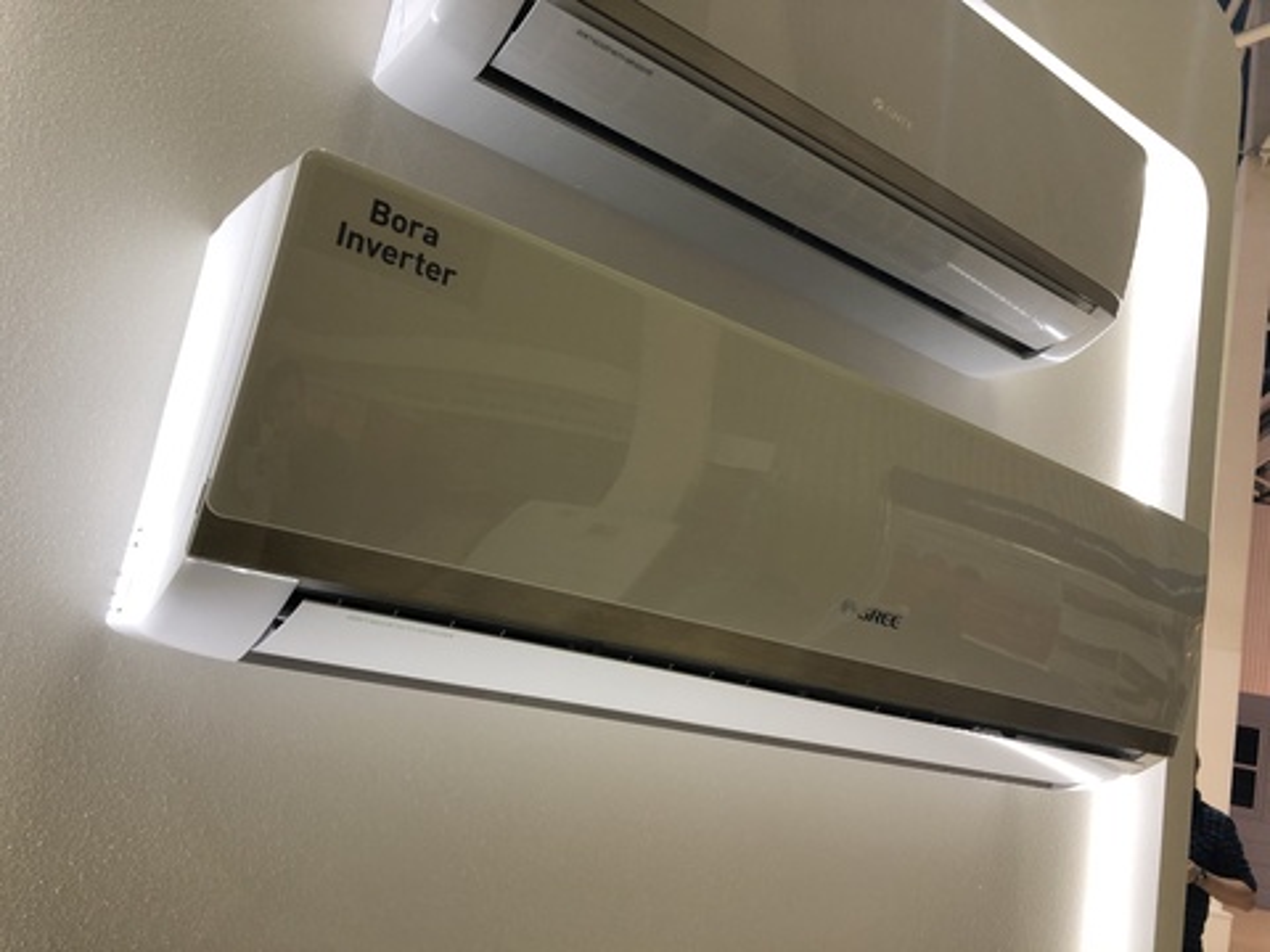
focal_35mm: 28
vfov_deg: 49.7
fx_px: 1027
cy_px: 476
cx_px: 635
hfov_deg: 63.4
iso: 32
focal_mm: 3.99
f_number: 1.8
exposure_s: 1/33
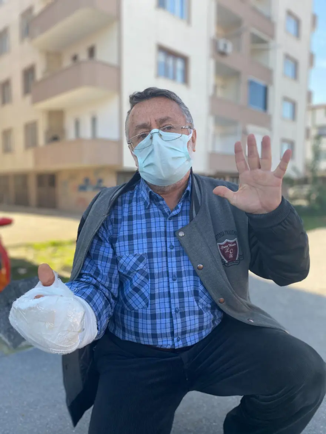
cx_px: 163
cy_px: 217
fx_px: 326
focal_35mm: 26
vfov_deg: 67.3
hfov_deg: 53.1
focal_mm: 4.25
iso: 32
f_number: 1.8
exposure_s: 1/623
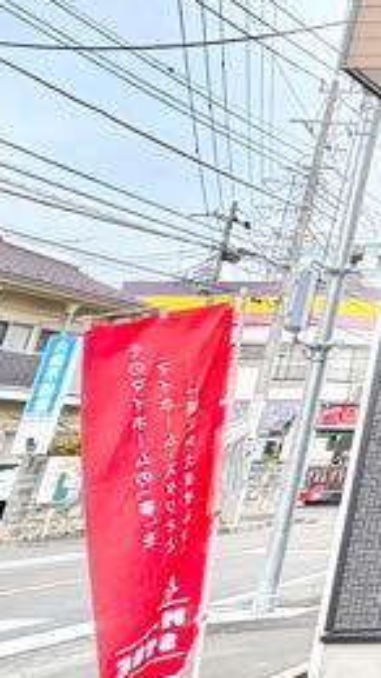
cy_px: 82
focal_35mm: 49
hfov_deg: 16.2
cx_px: 832
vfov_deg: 39.4
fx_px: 881
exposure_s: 1/122
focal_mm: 2.22
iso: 64
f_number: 2.2
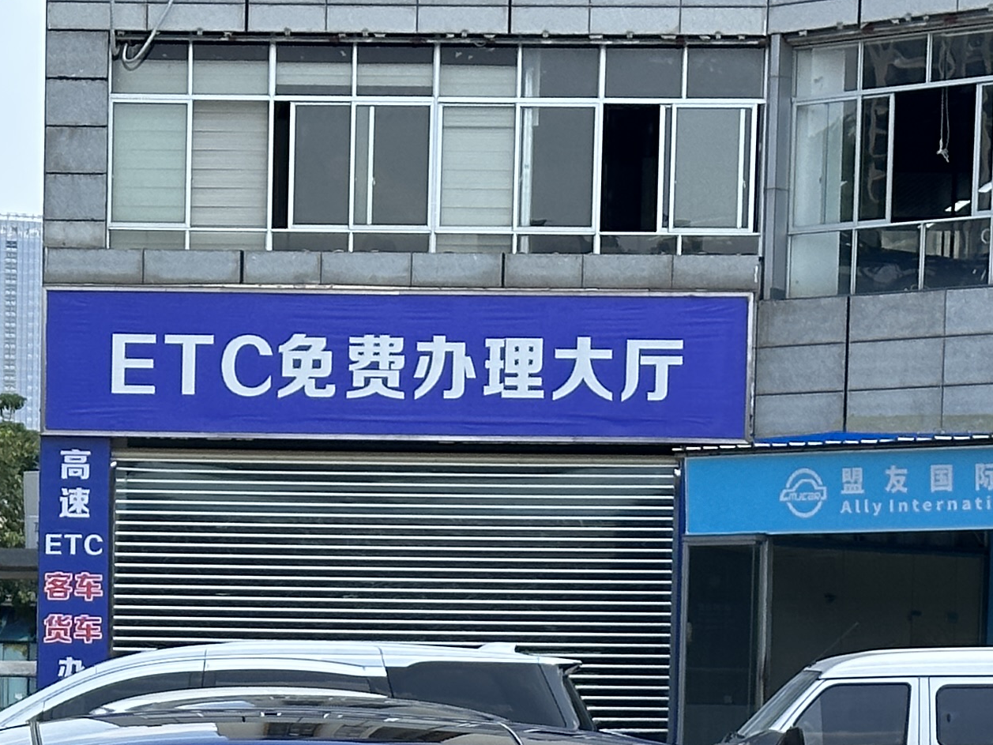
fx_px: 4418
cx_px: 65
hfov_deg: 12.7
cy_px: 958
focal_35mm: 154
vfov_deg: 9.5
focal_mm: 6.86
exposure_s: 1/1613
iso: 64
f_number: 1.78
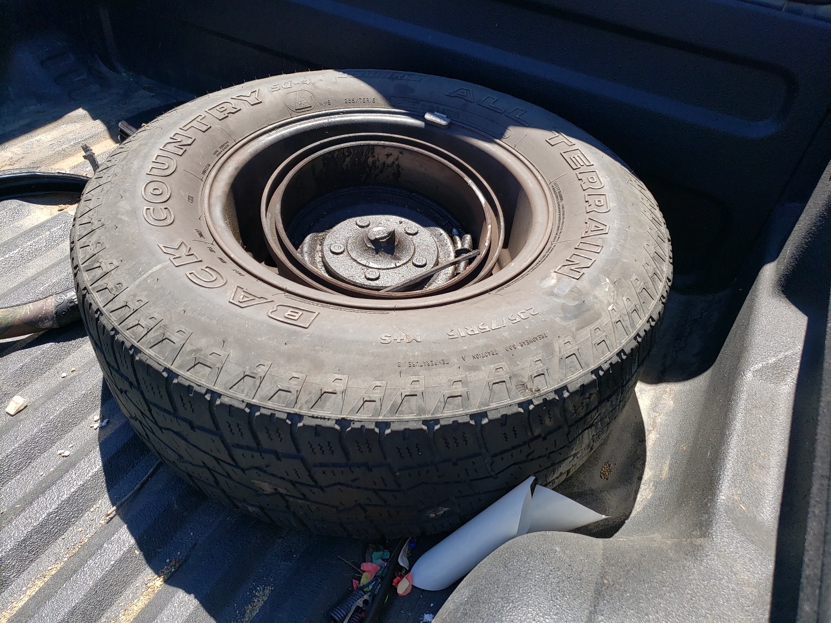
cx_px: 416
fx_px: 624
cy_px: 312
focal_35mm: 26
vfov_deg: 53.1
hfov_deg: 67.3
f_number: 1.5
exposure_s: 1/1250
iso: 50
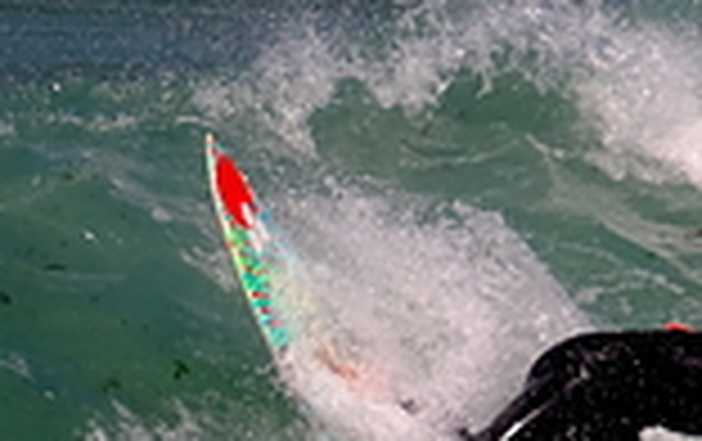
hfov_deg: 0.7
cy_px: 623
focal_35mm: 3072
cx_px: 558
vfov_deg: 0.4
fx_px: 58858
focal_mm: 400
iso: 320
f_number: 6.3
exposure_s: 1/2000
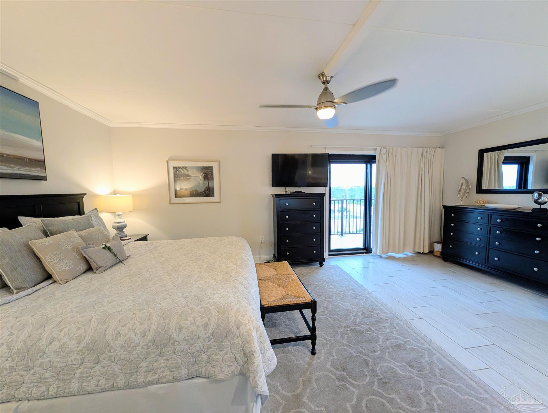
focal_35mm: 12
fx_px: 190
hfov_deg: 110.5
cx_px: 274
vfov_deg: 94.6
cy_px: 206
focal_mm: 2.02
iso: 218
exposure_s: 1/120
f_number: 1.7
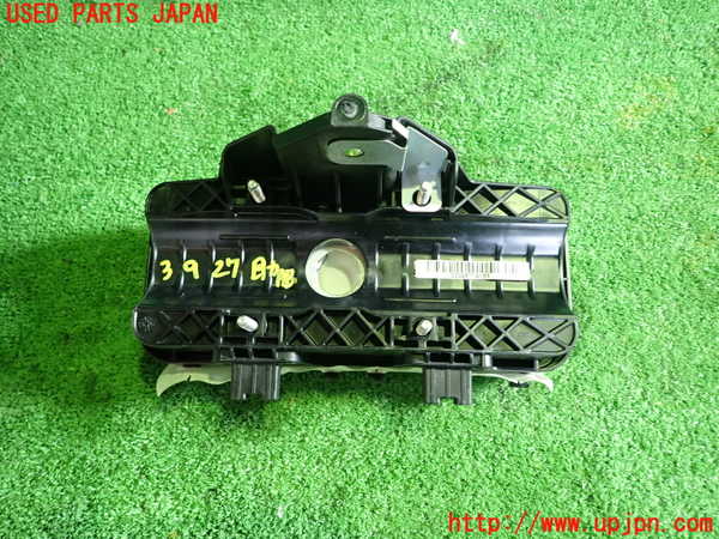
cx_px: 360
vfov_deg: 54.9
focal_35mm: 25
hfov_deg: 69.4
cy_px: 270
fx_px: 519
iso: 250
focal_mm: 4.5
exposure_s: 1/30
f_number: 2
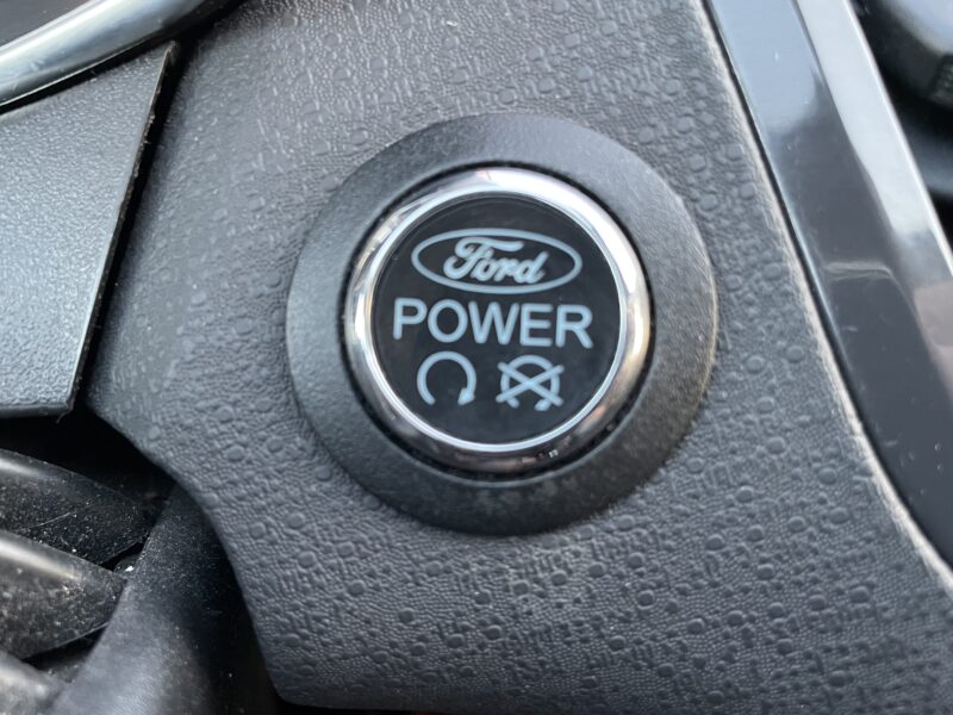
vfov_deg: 53.1
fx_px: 716
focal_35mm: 26
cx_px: 476
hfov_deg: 67.3
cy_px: 358
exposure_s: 1/42
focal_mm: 4.2
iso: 500
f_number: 1.6
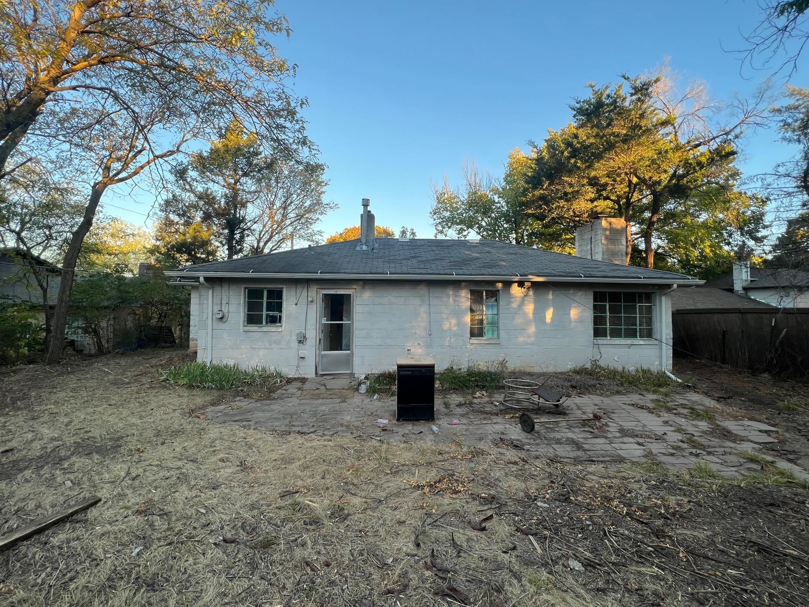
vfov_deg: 85.6
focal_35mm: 14
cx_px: 413
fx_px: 327
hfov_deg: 102.0
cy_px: 291
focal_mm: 1.57
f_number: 1.8
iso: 32
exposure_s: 1/149
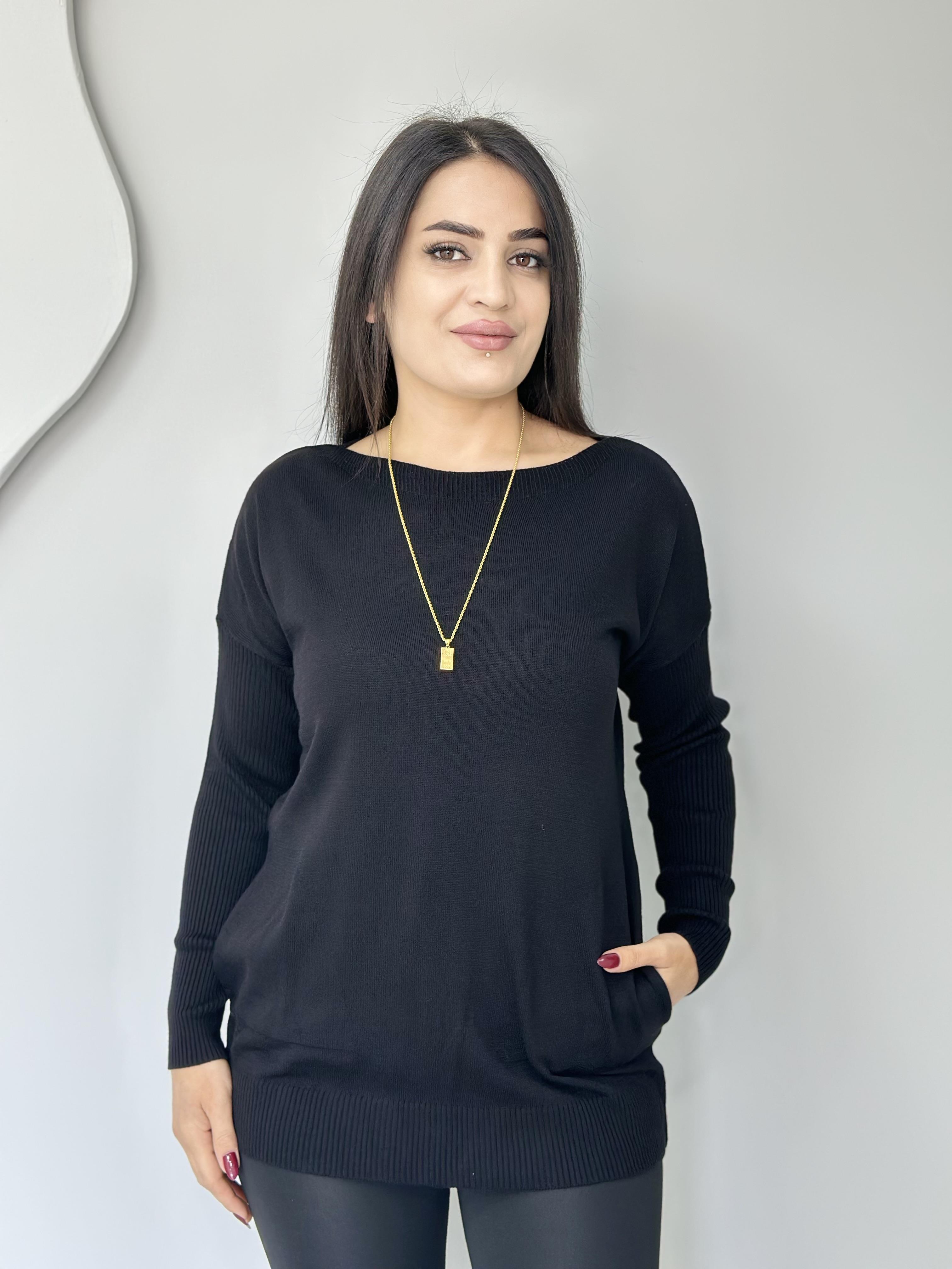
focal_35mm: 48
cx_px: 476
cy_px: 634
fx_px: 1760
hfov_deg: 30.3
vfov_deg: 39.7
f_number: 1.78
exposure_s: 1/50
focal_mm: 6.86
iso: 64
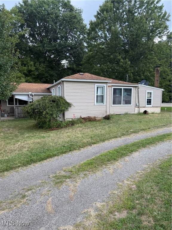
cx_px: 86
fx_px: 159
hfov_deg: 56.8
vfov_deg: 71.6
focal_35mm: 24
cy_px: 115
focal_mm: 6.76
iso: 80
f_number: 1.78
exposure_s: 1/407
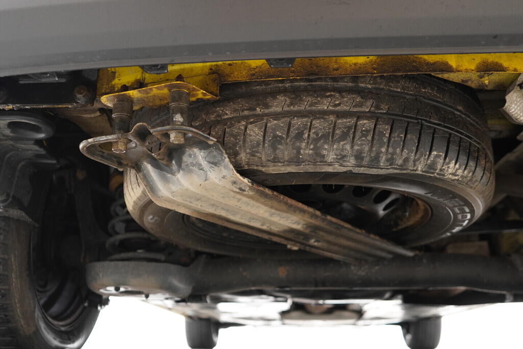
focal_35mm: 36
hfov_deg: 53.1
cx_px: 262
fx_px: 523
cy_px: 174
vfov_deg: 36.9
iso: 640
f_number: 2.8
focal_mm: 24
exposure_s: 1/40
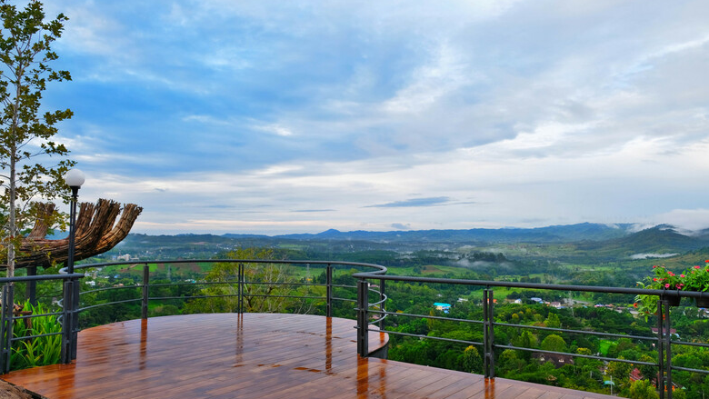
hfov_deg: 66.1
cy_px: 188
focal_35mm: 29
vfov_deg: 40.2
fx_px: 545
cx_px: 354
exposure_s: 1/150
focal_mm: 18
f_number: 4
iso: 200
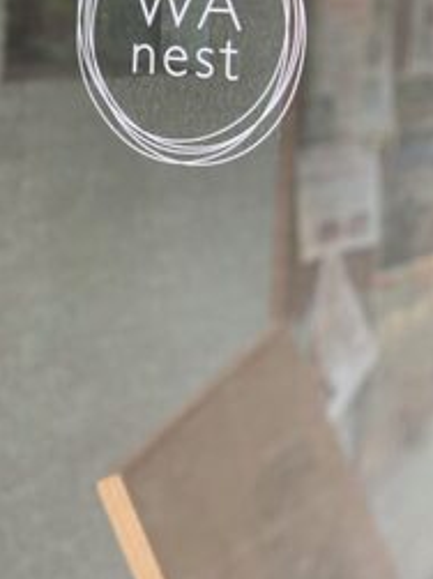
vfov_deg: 23.3
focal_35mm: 83
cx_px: 159
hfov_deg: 17.7
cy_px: 127
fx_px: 1385
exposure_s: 1/60
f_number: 2.4
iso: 125
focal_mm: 6
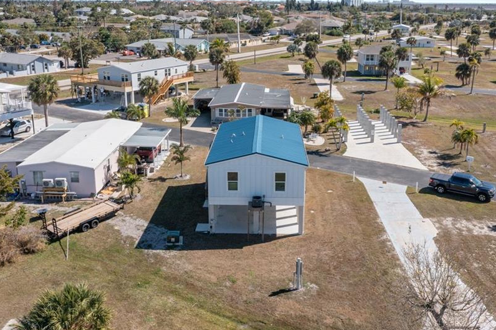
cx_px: 257
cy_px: 125
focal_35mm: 36
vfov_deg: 36.6
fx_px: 496
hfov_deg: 53.1
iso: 100
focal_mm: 10.26
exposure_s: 1/800
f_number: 7.1
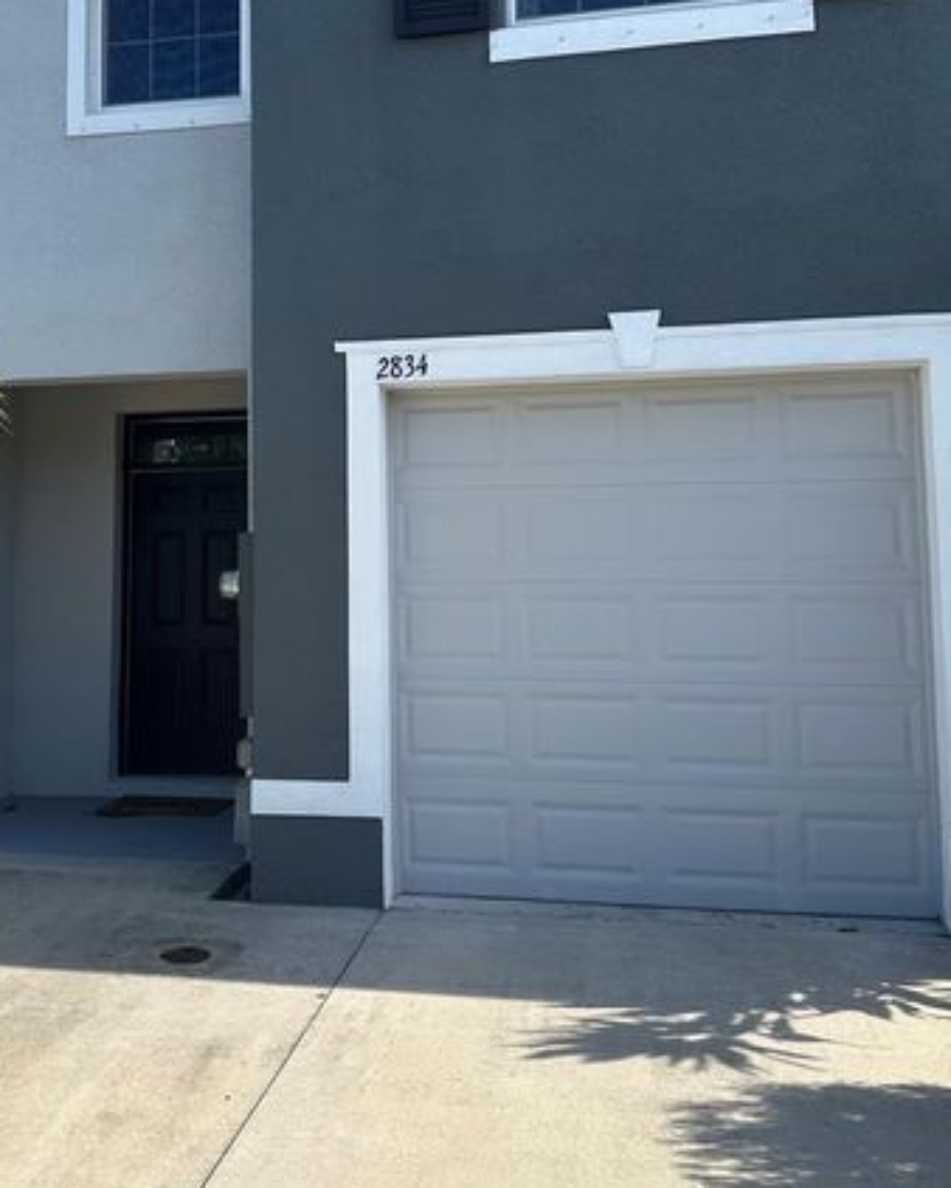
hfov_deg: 39.9
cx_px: 357
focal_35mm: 37
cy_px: 452
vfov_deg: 48.6
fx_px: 1301
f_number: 1.78
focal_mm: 6.86
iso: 80
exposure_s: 1/2155
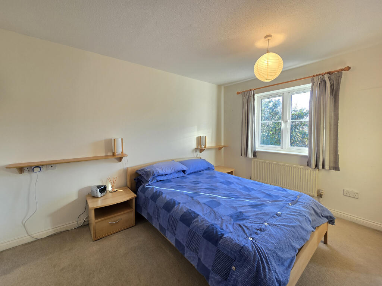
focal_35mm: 13
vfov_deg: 89.9
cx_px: 191
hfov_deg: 106.2
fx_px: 143
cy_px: 143
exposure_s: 1/50
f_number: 2.2
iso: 64
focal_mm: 2.2
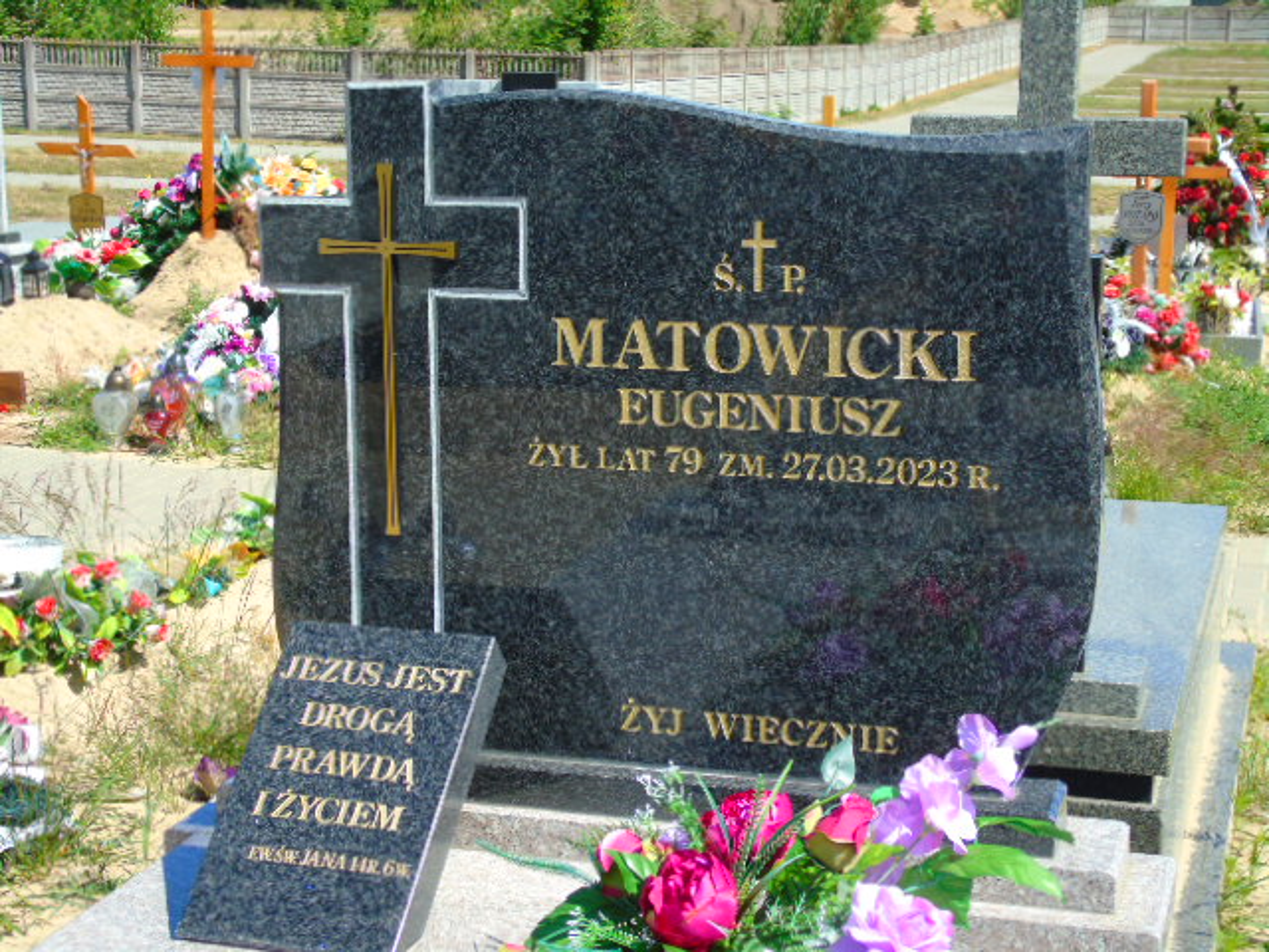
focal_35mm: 62
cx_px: 634
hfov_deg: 31.2
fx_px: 2273
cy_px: 476
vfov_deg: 23.7
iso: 80
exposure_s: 1/320
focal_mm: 11
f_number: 4.5
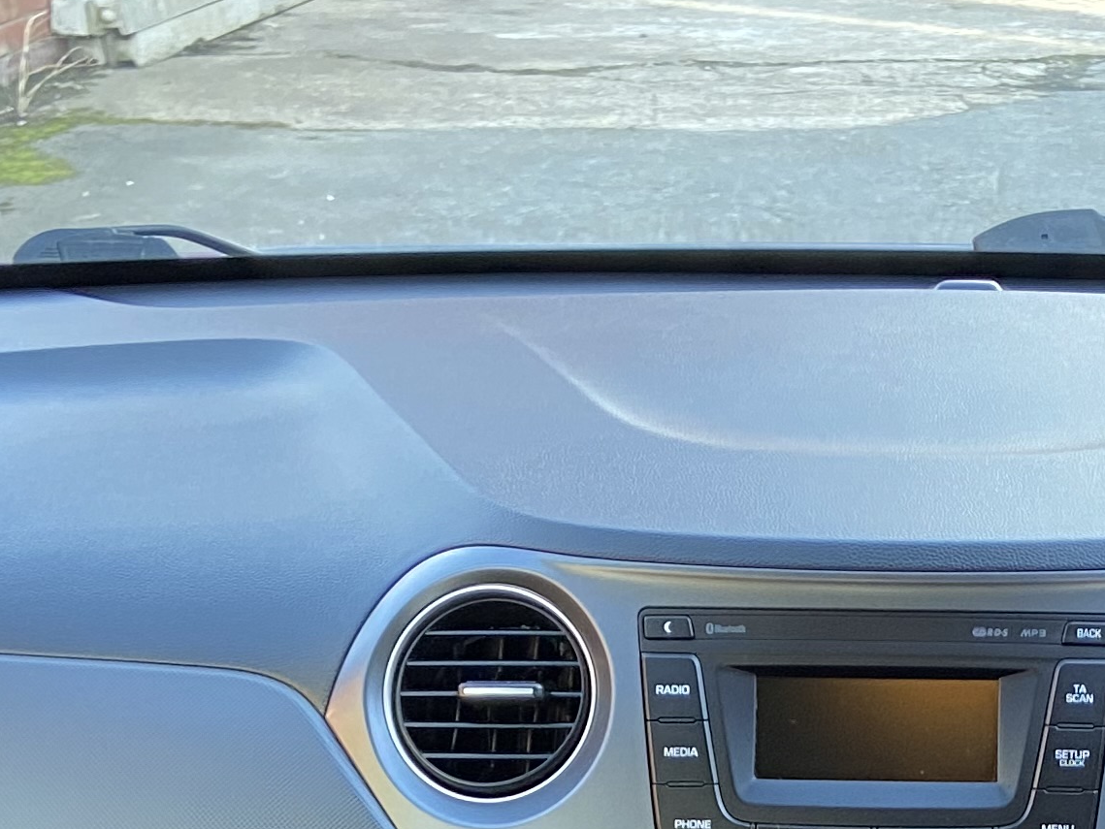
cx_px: 1007
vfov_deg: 15.0
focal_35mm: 92
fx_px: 2938
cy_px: 1206
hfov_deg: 20.8
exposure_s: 1/67
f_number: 1.8
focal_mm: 4.25
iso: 125
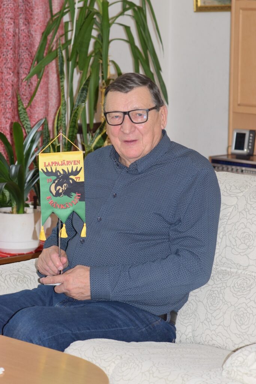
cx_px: 128
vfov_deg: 16.1
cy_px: 192
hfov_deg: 10.8
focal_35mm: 128
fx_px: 1359
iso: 640
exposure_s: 1/125
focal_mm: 85
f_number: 5.6
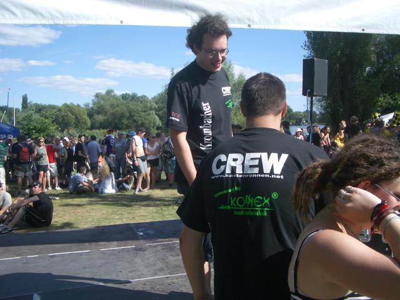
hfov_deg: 52.6
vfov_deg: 40.7
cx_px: 200
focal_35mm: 35
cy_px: 150
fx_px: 404
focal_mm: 5.8
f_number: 4.3
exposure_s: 1/400
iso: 50
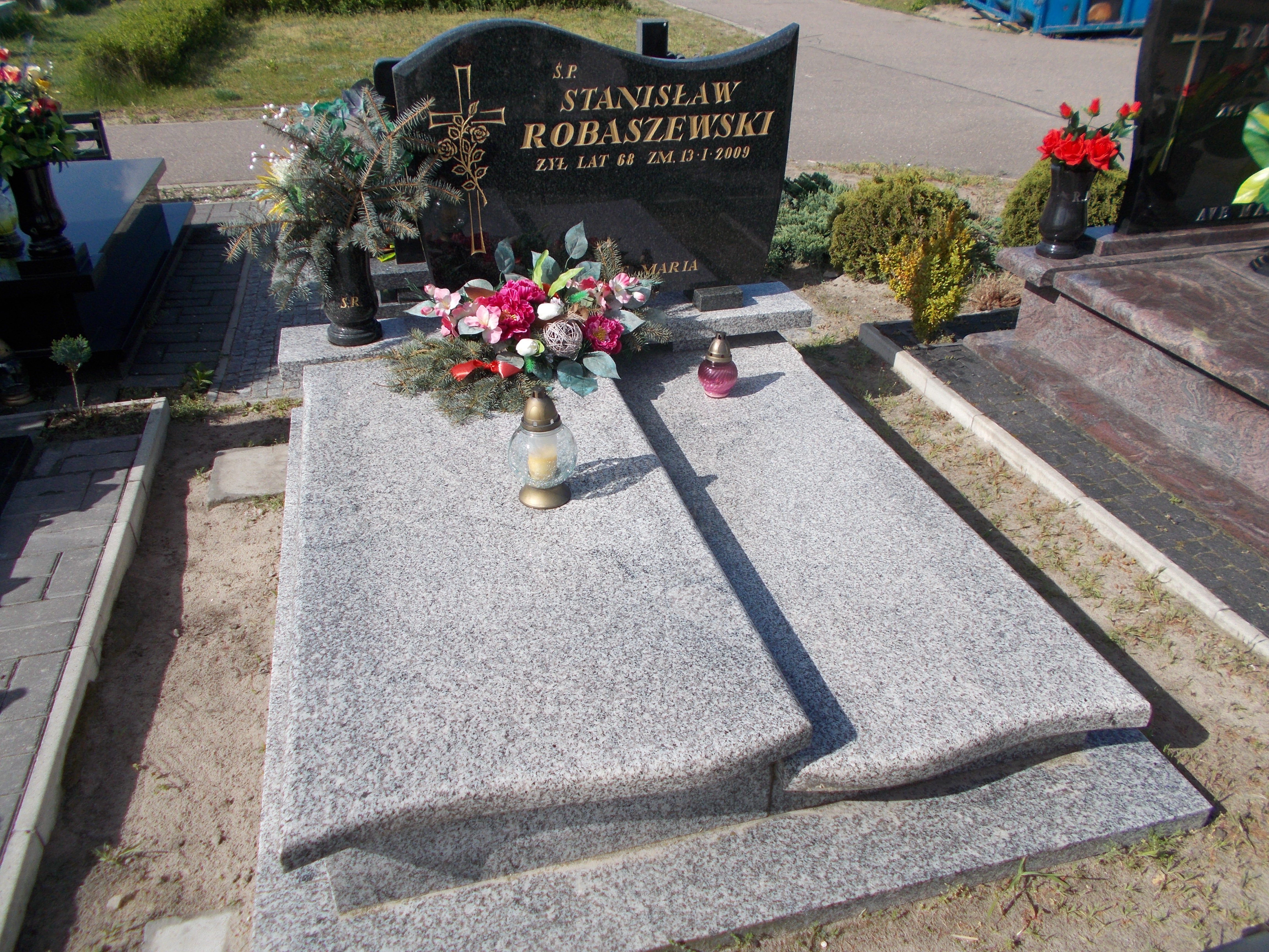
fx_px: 953
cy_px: 476
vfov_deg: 53.1
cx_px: 634
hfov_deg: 67.3
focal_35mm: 26
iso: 80
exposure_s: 1/160
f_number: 8
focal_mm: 4.6
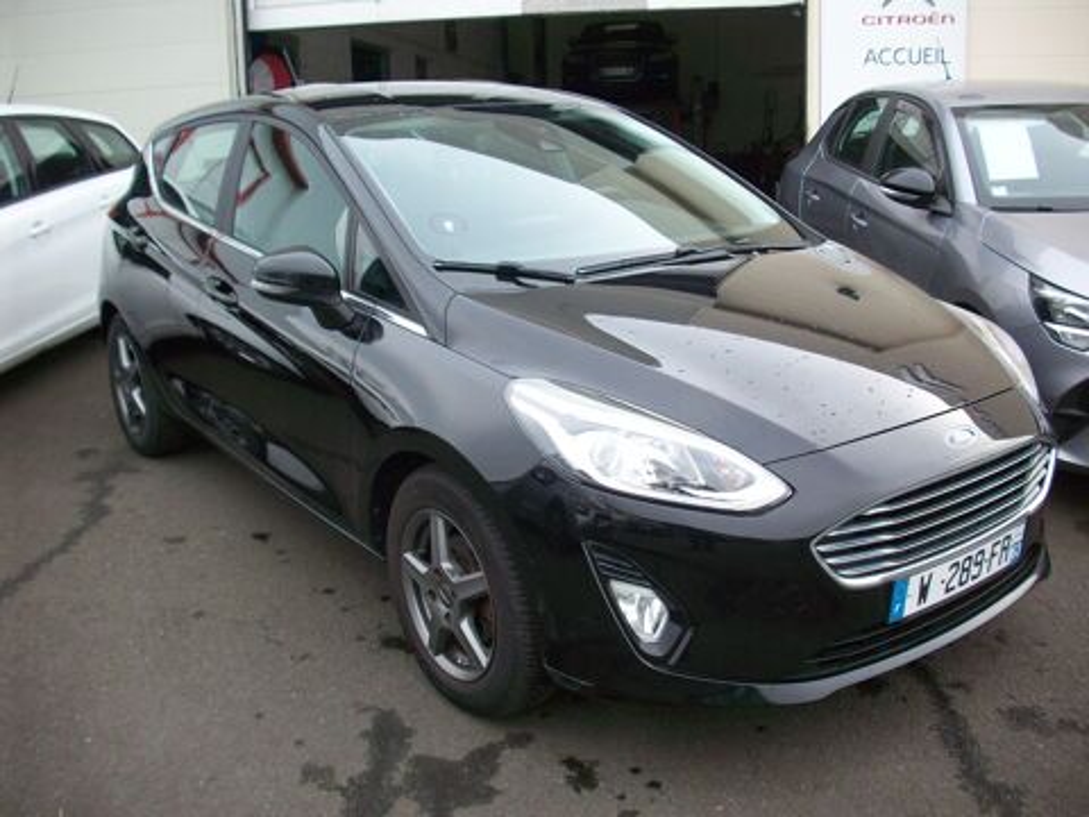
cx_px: 544
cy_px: 408
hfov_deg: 50.1
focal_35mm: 37
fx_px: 1164
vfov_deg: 38.7
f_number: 2.8
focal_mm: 6.2
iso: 80
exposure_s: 1/260
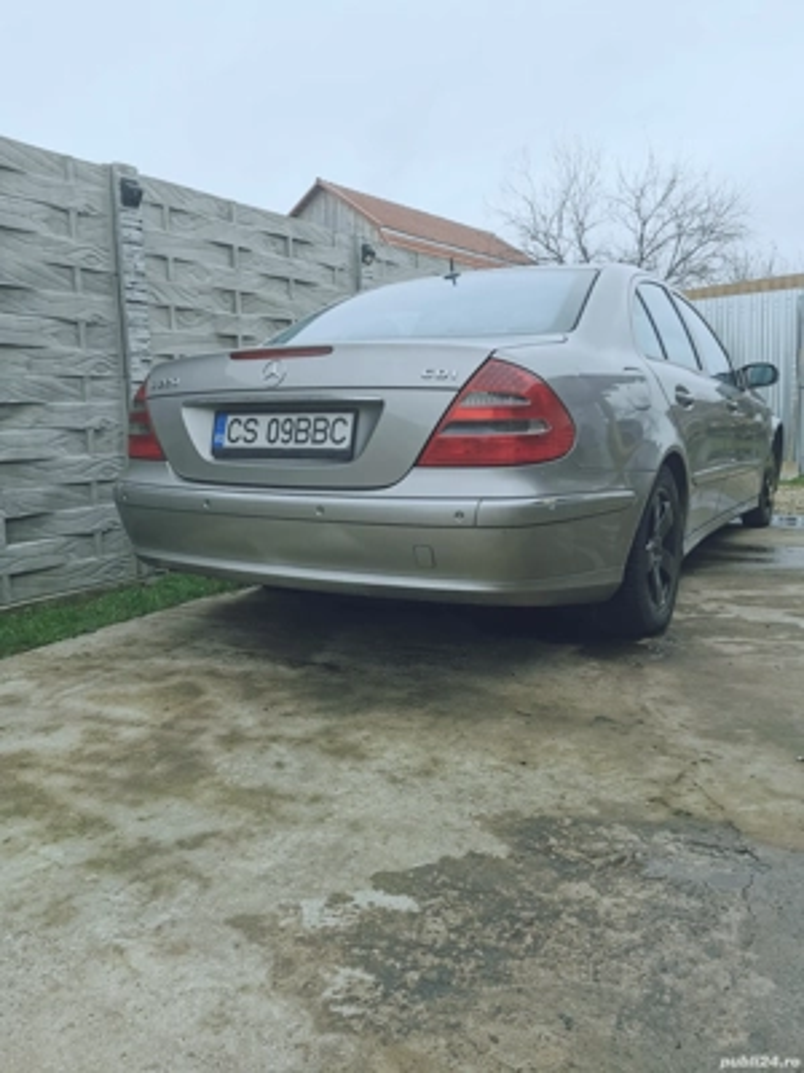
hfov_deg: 51.4
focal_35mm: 27
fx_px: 836
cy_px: 536
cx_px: 402
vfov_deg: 65.3
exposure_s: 1/568
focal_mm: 5.56
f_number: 1.6
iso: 50
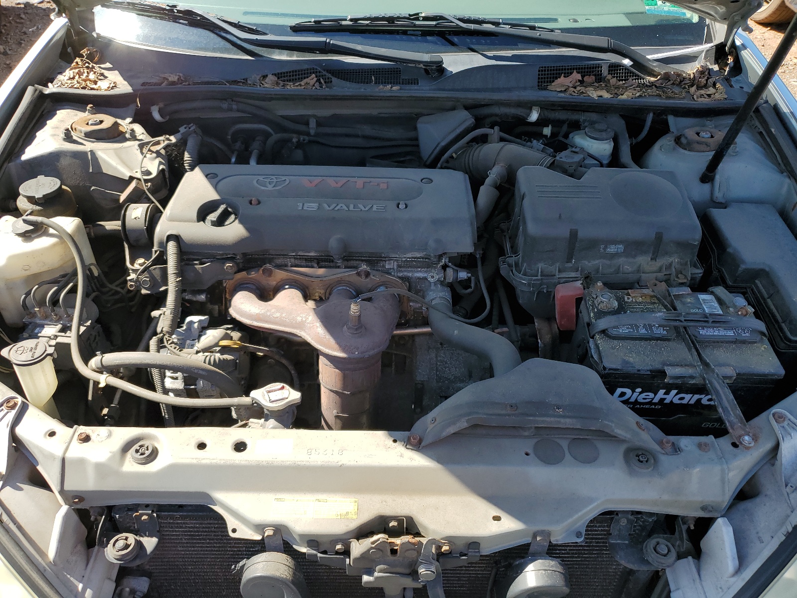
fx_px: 599
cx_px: 398
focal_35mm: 26
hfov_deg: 67.3
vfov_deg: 53.1
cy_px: 299
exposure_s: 1/909
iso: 50
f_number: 1.5
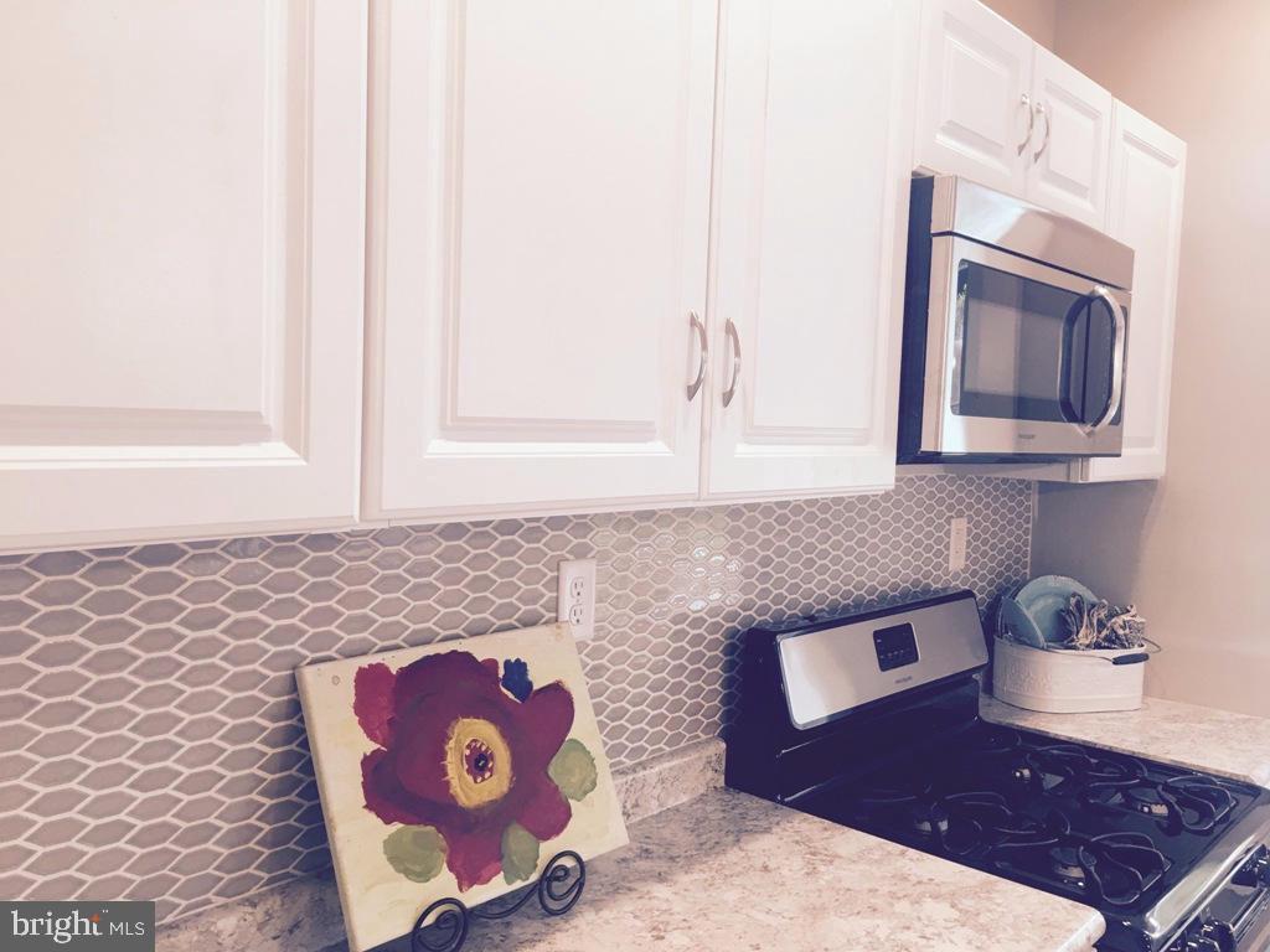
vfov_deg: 48.2
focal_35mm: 29
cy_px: 476
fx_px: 1064
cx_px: 635
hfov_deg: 61.7
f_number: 2.2
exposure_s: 1/15
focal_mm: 4.15
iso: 25
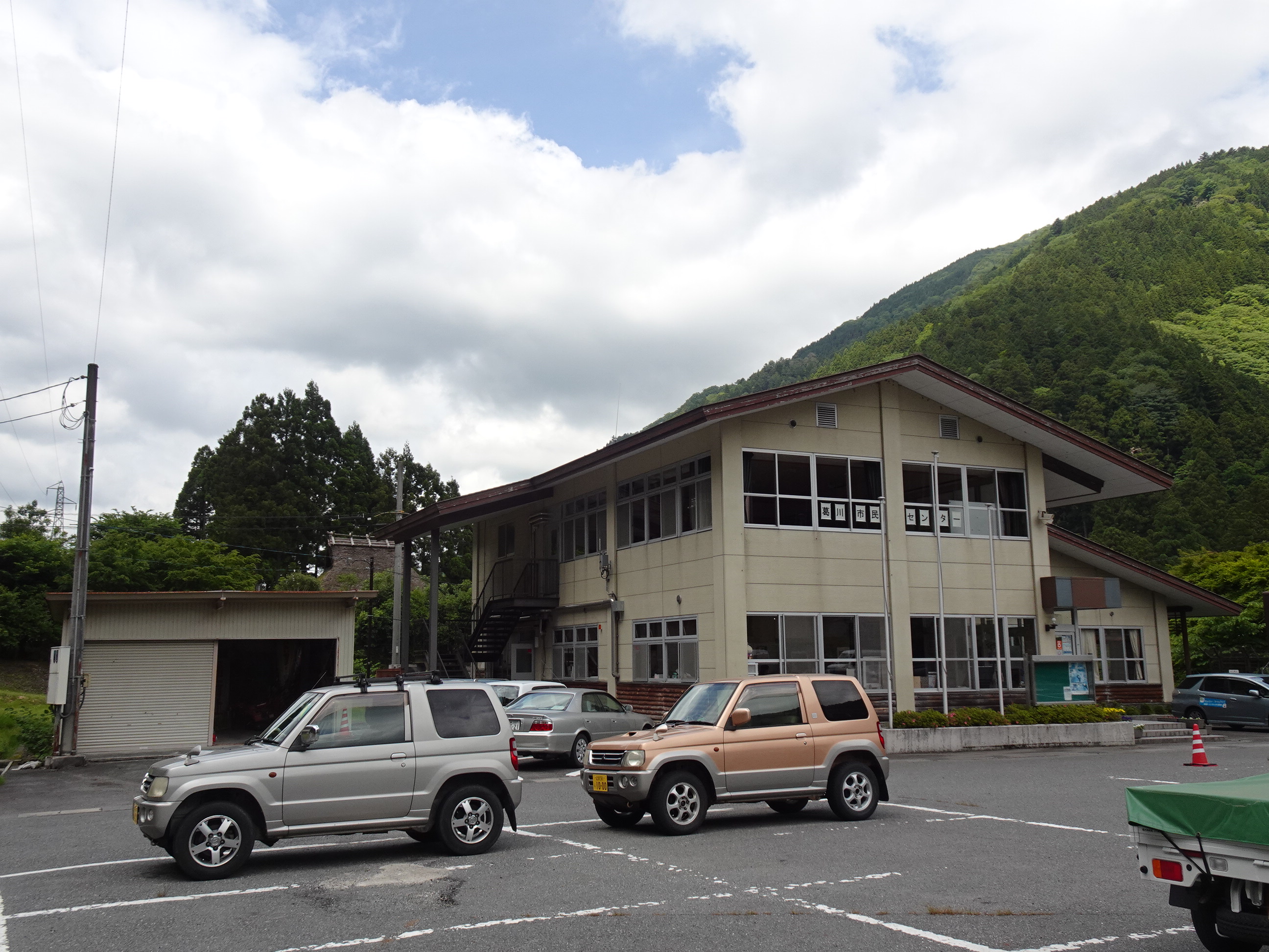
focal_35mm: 29
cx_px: 634
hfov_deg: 61.7
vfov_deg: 48.2
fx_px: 1063
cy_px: 476
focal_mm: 4.96
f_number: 3.5
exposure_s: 1/640
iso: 80
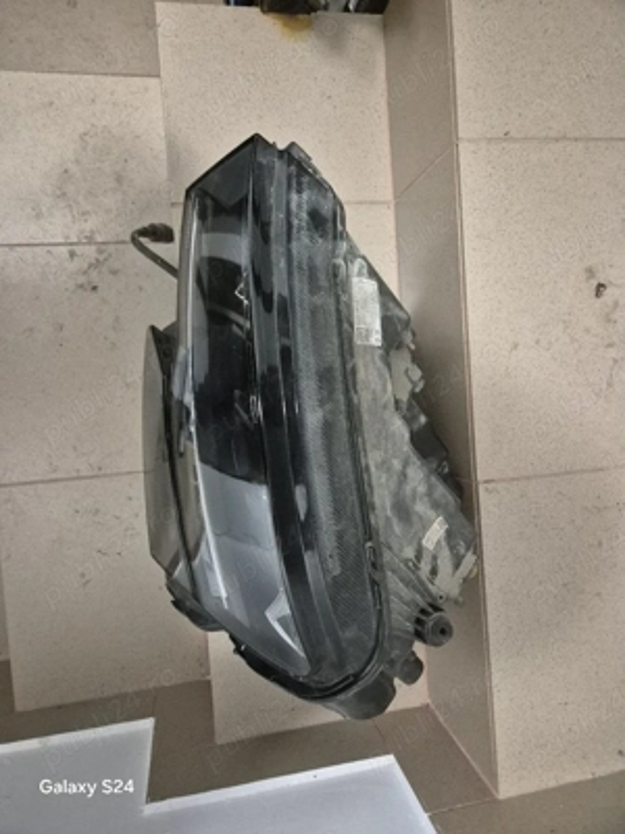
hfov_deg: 58.9
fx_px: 554
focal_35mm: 23
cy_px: 417
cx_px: 312
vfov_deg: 73.9
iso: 2500
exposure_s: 1/100
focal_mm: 5.4
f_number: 1.8
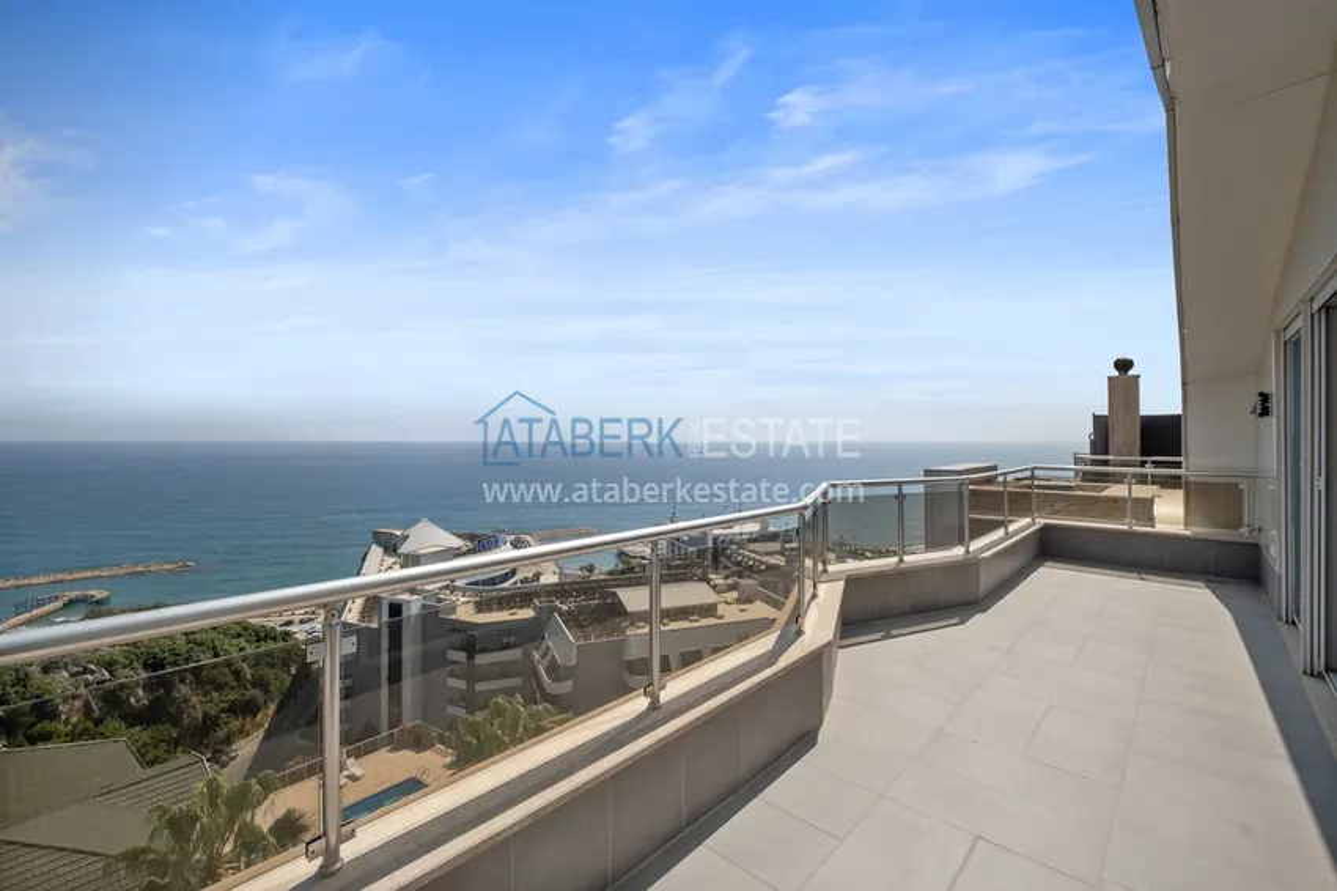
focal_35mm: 15
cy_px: 446
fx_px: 557
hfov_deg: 100.4
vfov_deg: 77.3
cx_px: 668
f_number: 8
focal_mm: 10
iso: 160
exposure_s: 1/750
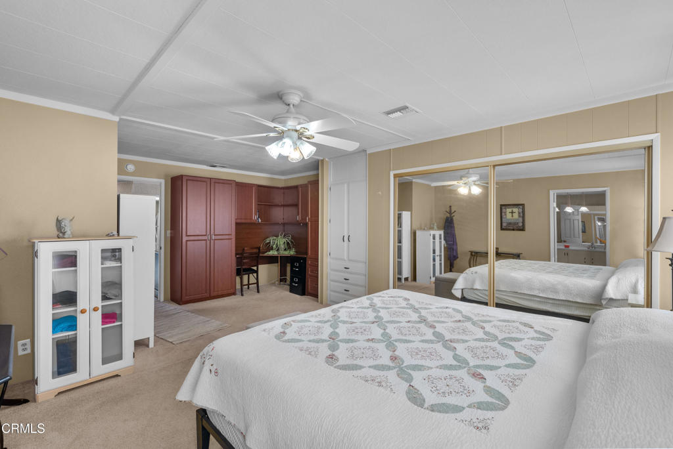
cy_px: 224
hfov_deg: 100.4
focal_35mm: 15
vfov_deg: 77.4
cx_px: 336
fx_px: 281
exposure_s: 1/5
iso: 250
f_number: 9
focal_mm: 15
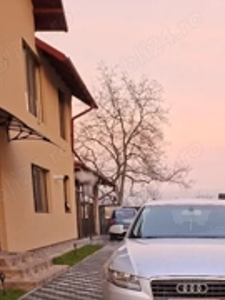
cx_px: 182
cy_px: 332
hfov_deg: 27.9
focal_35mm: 51
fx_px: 442
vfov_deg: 32.8
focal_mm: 5.54
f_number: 1.8
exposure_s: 1/100
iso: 200
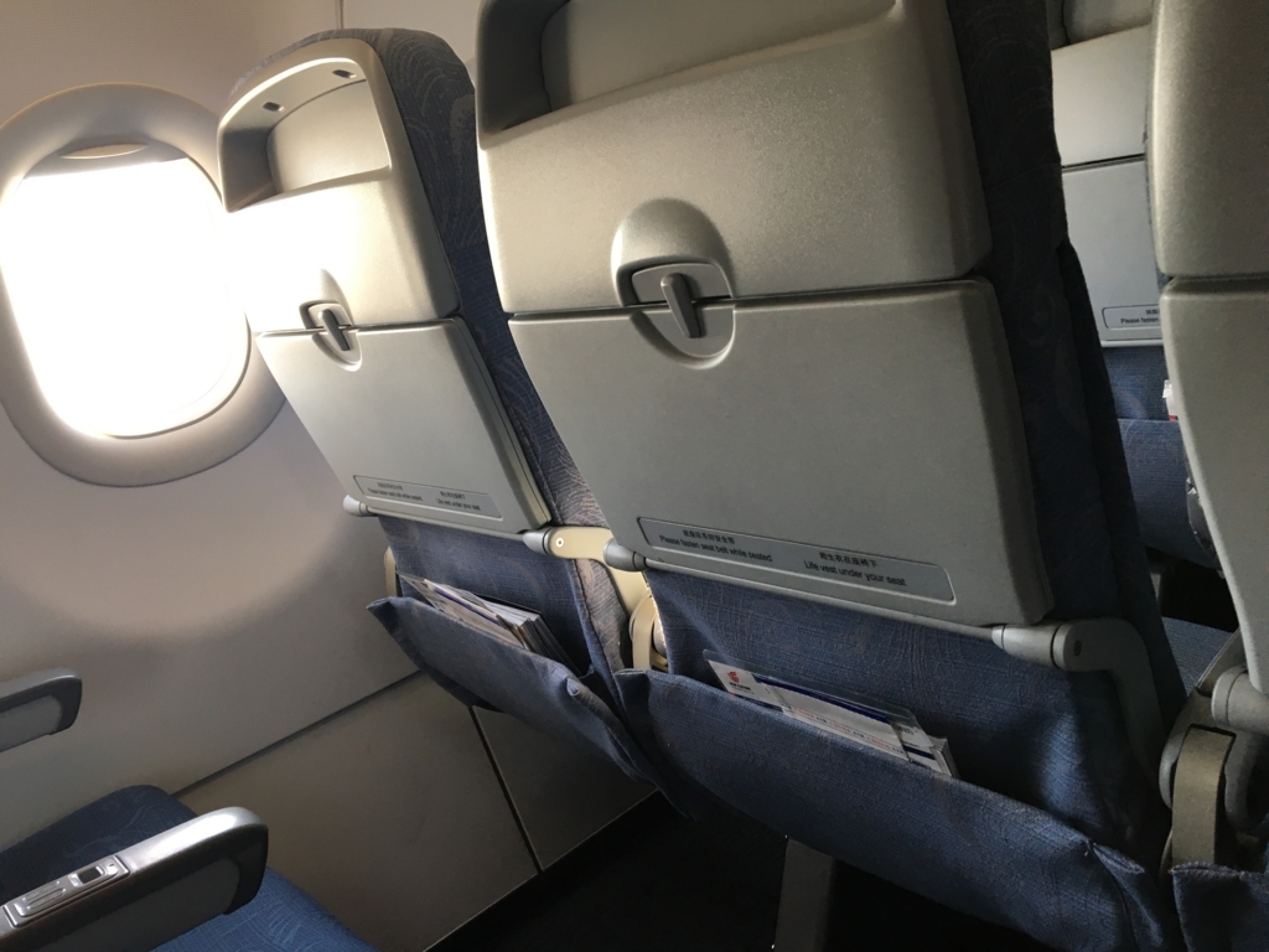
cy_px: 476
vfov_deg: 48.2
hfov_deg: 61.7
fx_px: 1063
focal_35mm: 29
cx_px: 634
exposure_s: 1/30
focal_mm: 4.15
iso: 32
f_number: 2.2
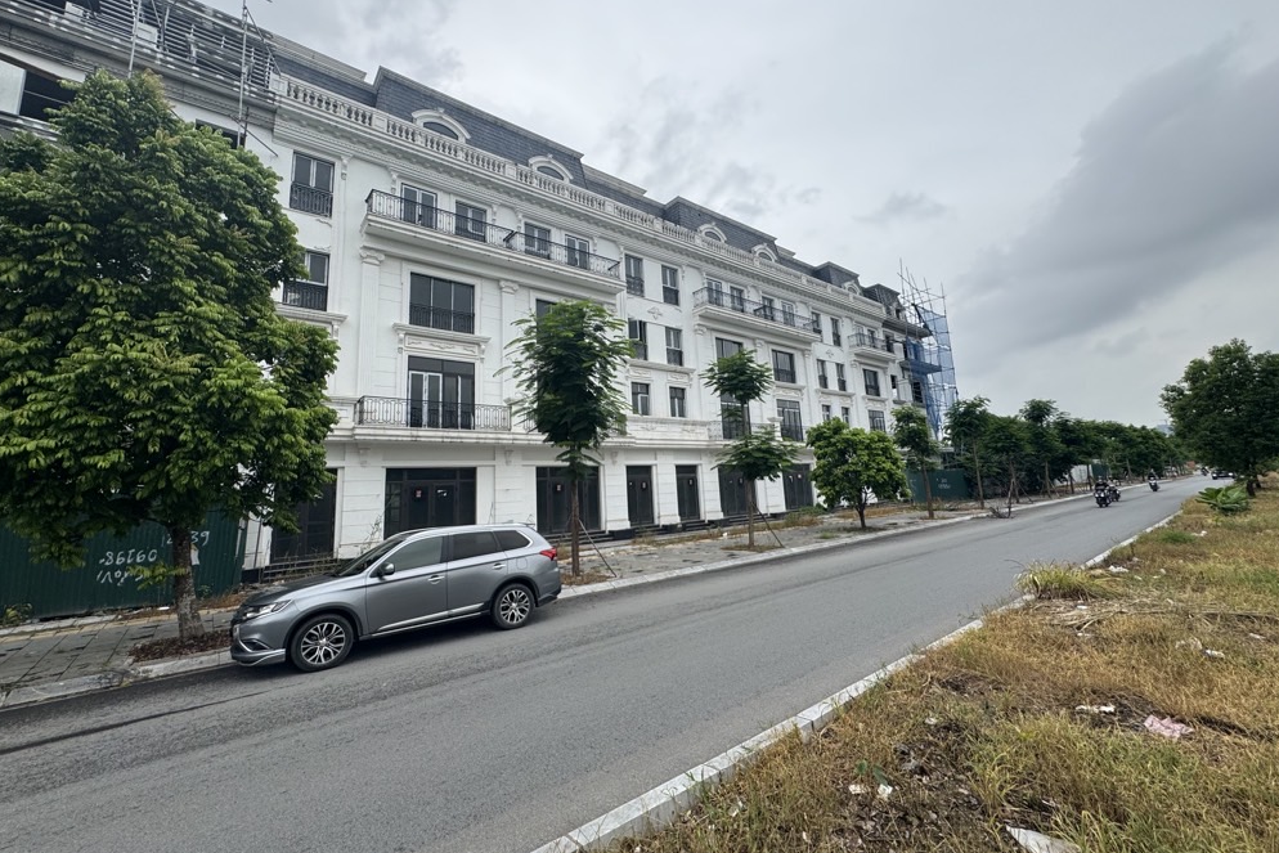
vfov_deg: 77.3
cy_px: 399
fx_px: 533
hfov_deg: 100.4
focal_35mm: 15
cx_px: 638
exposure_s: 1/1370
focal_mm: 2.22
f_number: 2.2
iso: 50
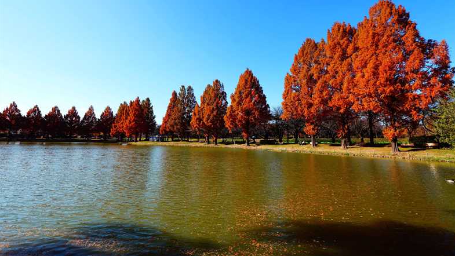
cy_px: 113
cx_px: 231
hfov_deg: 99.3
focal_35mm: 16
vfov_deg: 66.9
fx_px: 193
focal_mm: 10
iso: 100
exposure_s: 1/200
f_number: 8
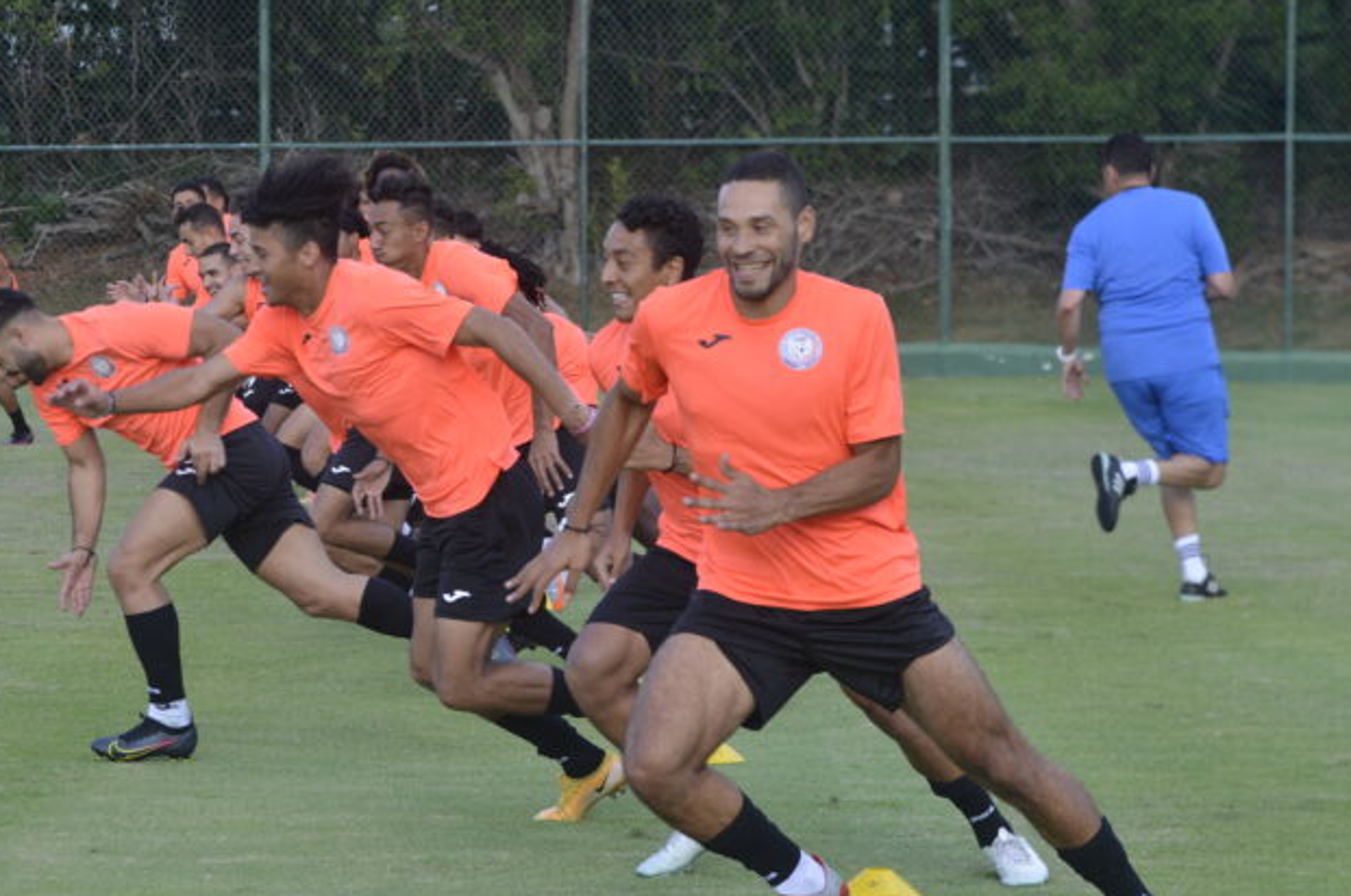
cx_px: 666
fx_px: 5695
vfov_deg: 9.0
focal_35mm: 152
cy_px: 464
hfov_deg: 13.5
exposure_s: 1/1000
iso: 400
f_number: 4
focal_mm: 82
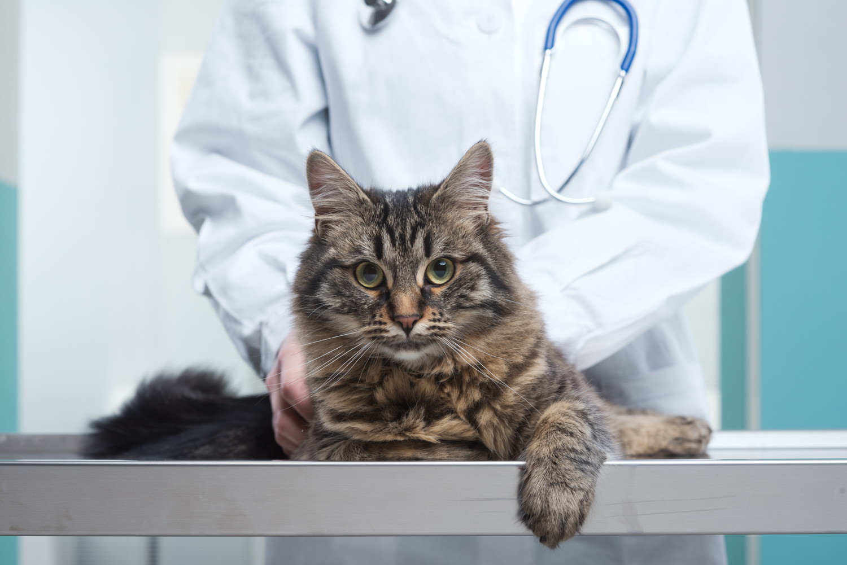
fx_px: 2000
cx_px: 424
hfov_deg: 23.9
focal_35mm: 85
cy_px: 282
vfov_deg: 16.1
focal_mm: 85
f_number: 9
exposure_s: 1/160
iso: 100
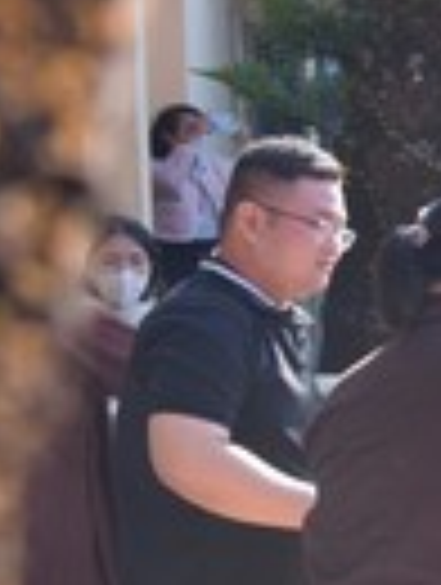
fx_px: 2760
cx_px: 1454
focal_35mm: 163
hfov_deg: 7.6
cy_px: 320
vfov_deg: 12.1
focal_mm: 34
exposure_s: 1/160
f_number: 7.1
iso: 100
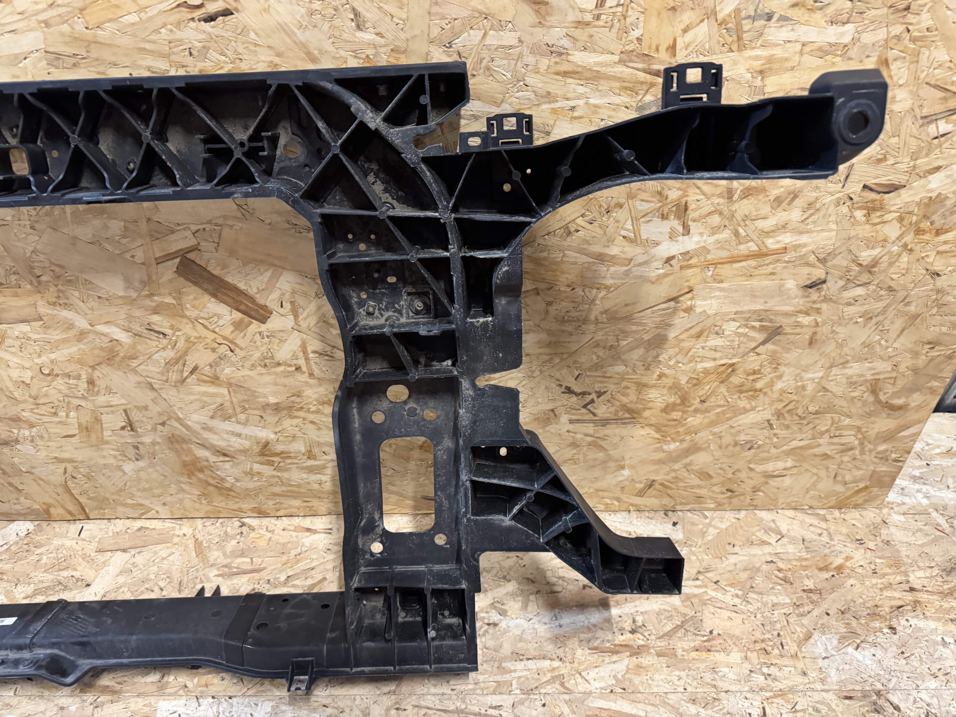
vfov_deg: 56.8
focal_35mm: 24
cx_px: 478
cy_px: 358
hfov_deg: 71.6
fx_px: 663
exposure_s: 1/50
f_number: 1.78
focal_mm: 6.76
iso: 640
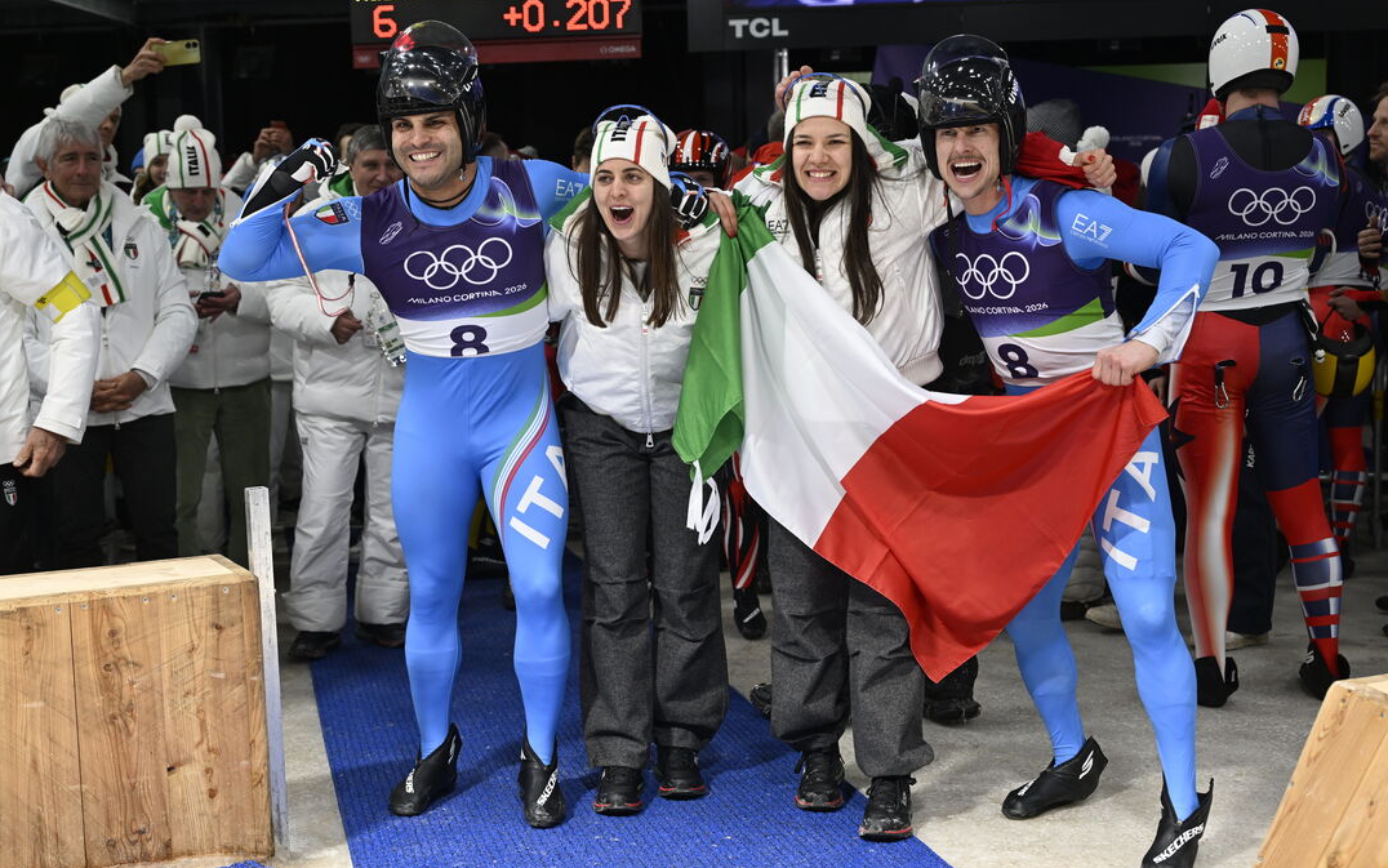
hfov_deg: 44.4
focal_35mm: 45
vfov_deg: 28.6
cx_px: 694
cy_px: 422
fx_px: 1703
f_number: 4
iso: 800
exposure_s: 1/400
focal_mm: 44
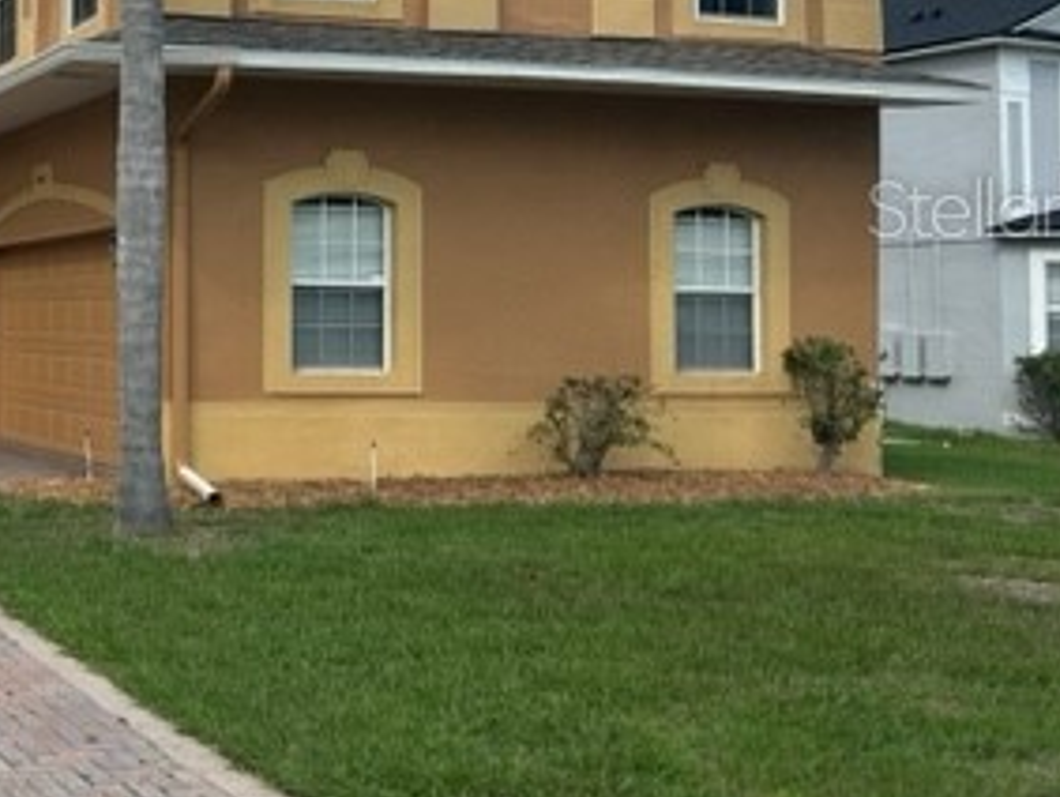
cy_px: 207
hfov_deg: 30.5
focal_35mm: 59
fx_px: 1808
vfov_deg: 24.6
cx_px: 19
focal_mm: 5.7
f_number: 1.5
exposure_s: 1/3460
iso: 50
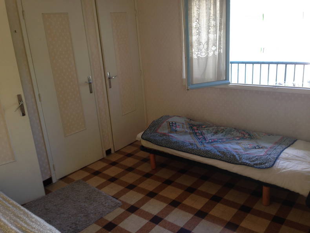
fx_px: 295
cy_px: 116
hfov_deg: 55.4
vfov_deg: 42.9
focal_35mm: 33
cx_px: 155
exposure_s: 1/30
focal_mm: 4.12
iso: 50
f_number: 2.4
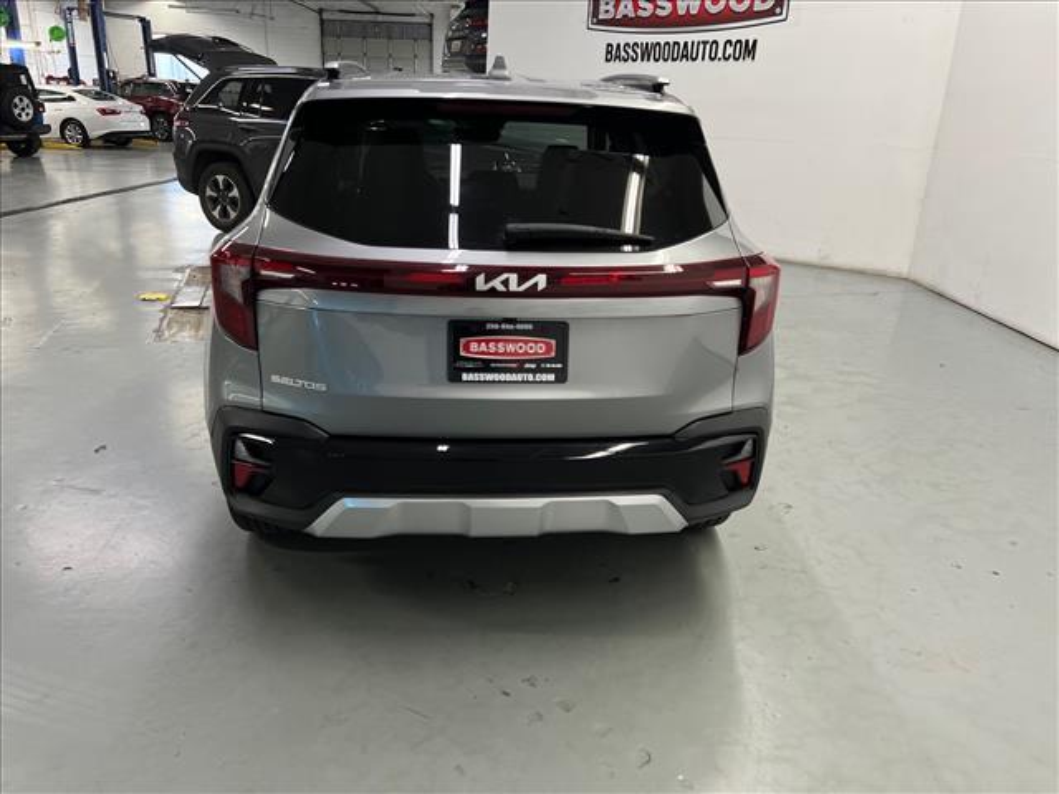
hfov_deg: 67.3
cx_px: 530
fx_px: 795
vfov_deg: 53.1
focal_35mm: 26
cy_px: 397
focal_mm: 5.7
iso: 64
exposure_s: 1/120
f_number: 1.5
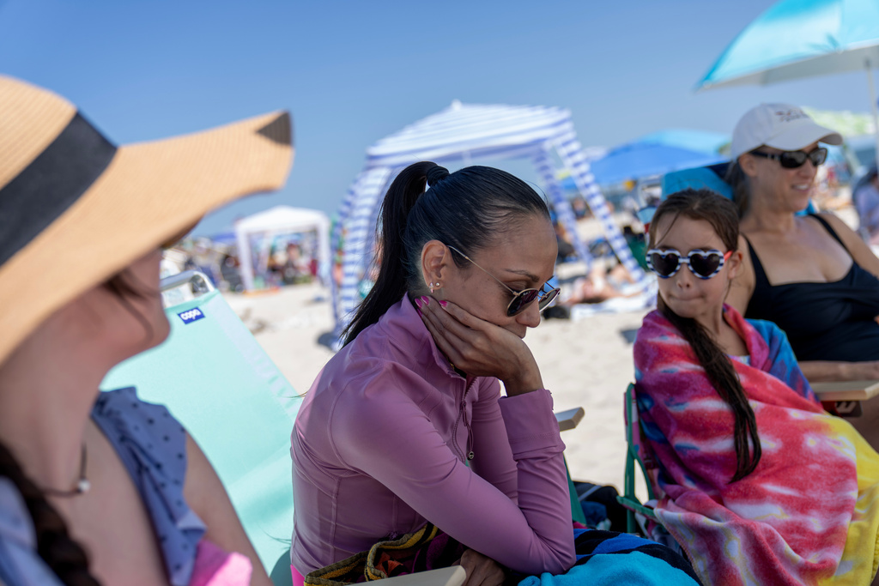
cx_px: 440
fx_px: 952
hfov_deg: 49.5
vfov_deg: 34.2
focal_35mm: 39
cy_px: 293
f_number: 2.8
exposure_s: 1/1000
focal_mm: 39
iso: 50
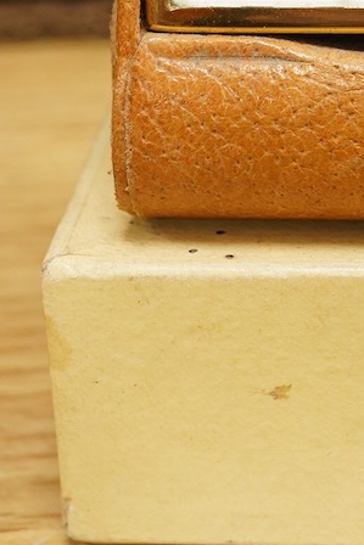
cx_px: 368
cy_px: -57
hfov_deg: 12.0
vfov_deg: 17.5
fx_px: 1712
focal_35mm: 113
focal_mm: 30
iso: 2500
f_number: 9
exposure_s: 1/160
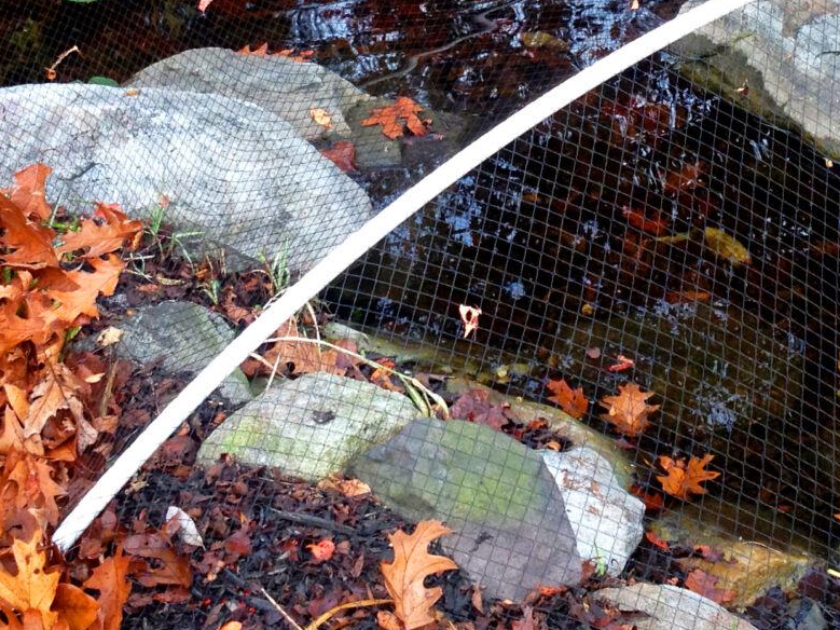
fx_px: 2232
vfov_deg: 15.8
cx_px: 533
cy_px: 29
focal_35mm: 92
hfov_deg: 21.3
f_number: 2.4
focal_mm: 4.28
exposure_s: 1/60
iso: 50
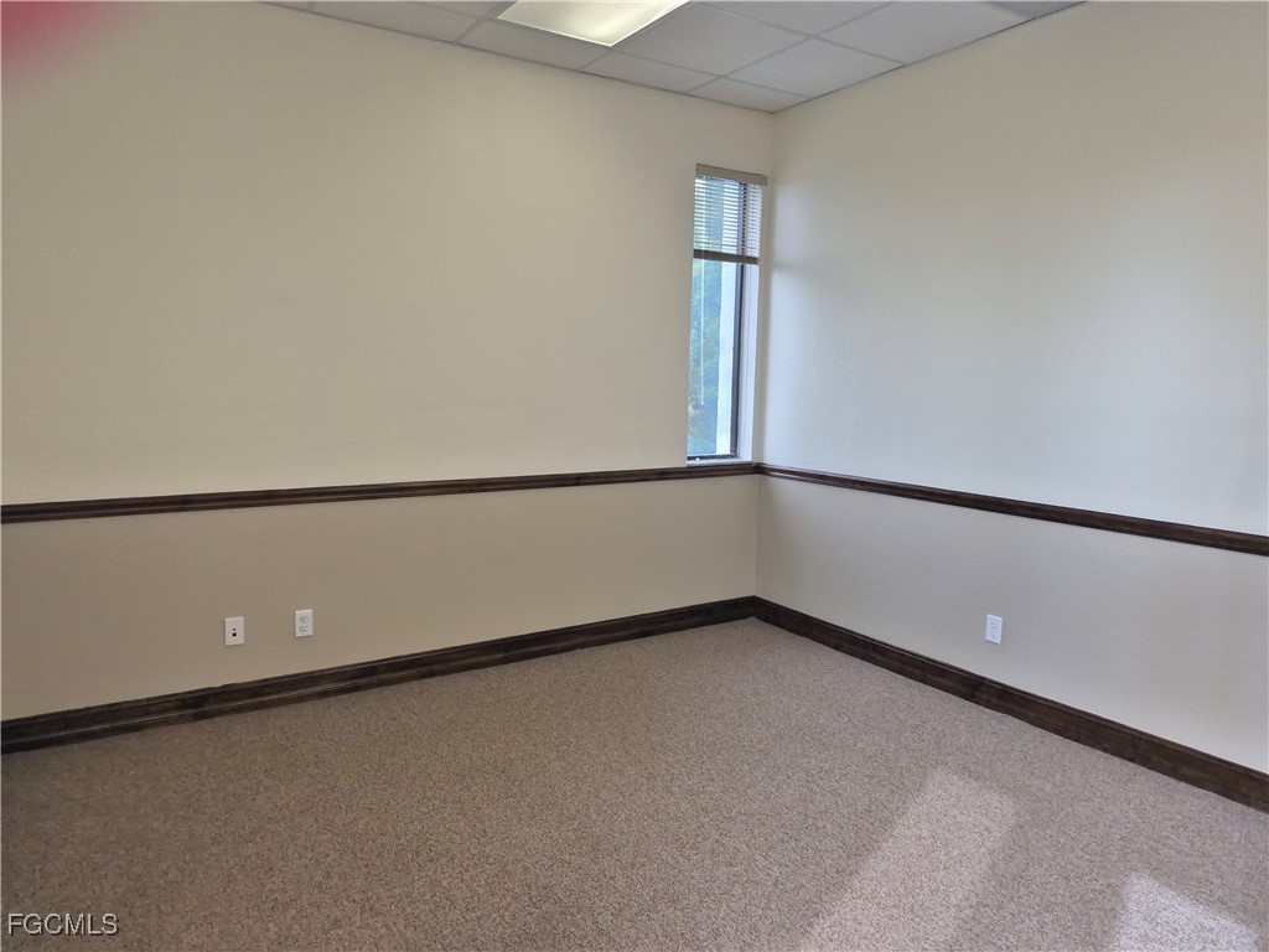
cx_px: 634
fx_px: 843
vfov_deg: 58.9
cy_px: 476
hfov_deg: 73.9
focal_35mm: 23
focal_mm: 5.4
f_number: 1.8
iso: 160
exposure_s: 1/180
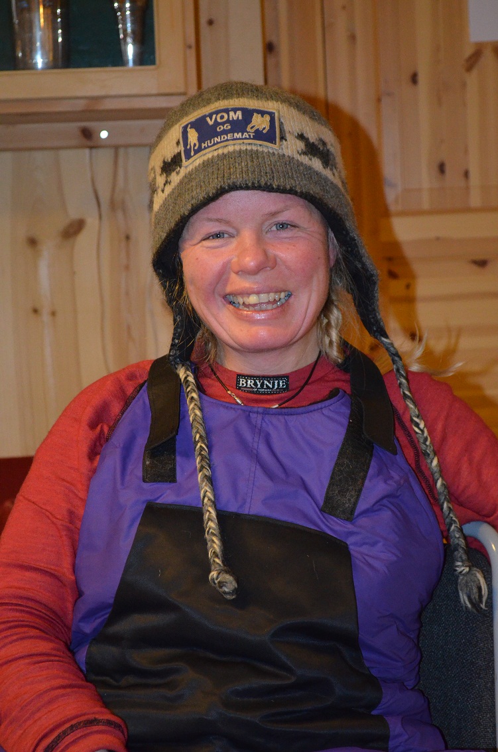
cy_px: 376
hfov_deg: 16.5
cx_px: 249
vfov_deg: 24.7
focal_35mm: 82
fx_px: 1720
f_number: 5.6
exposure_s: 1/60
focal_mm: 55
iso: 3200
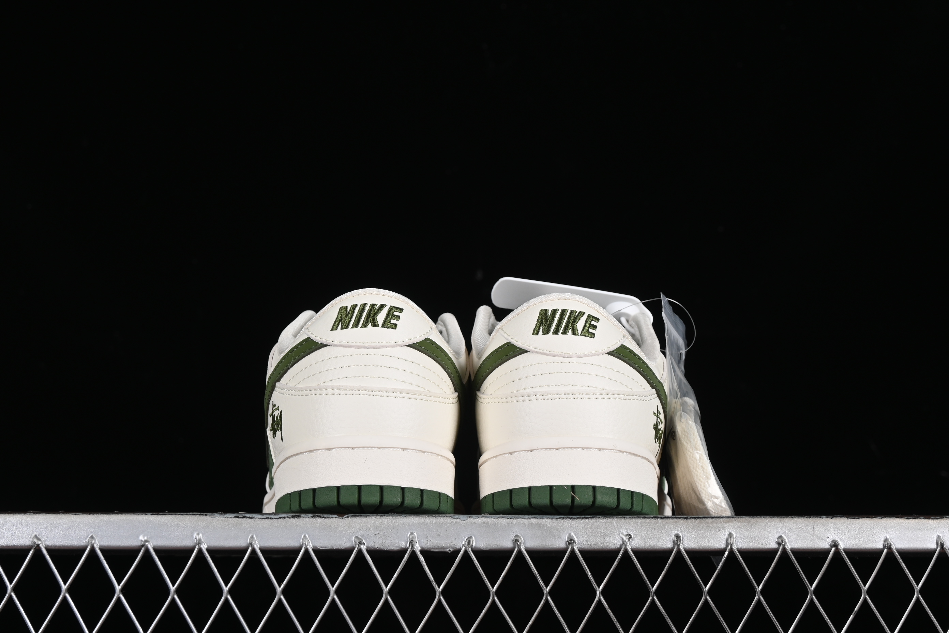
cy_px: 316
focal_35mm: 75
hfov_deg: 27.0
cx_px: 474
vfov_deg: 18.2
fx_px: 1977
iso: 160
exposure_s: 1/80
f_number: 8
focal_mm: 50
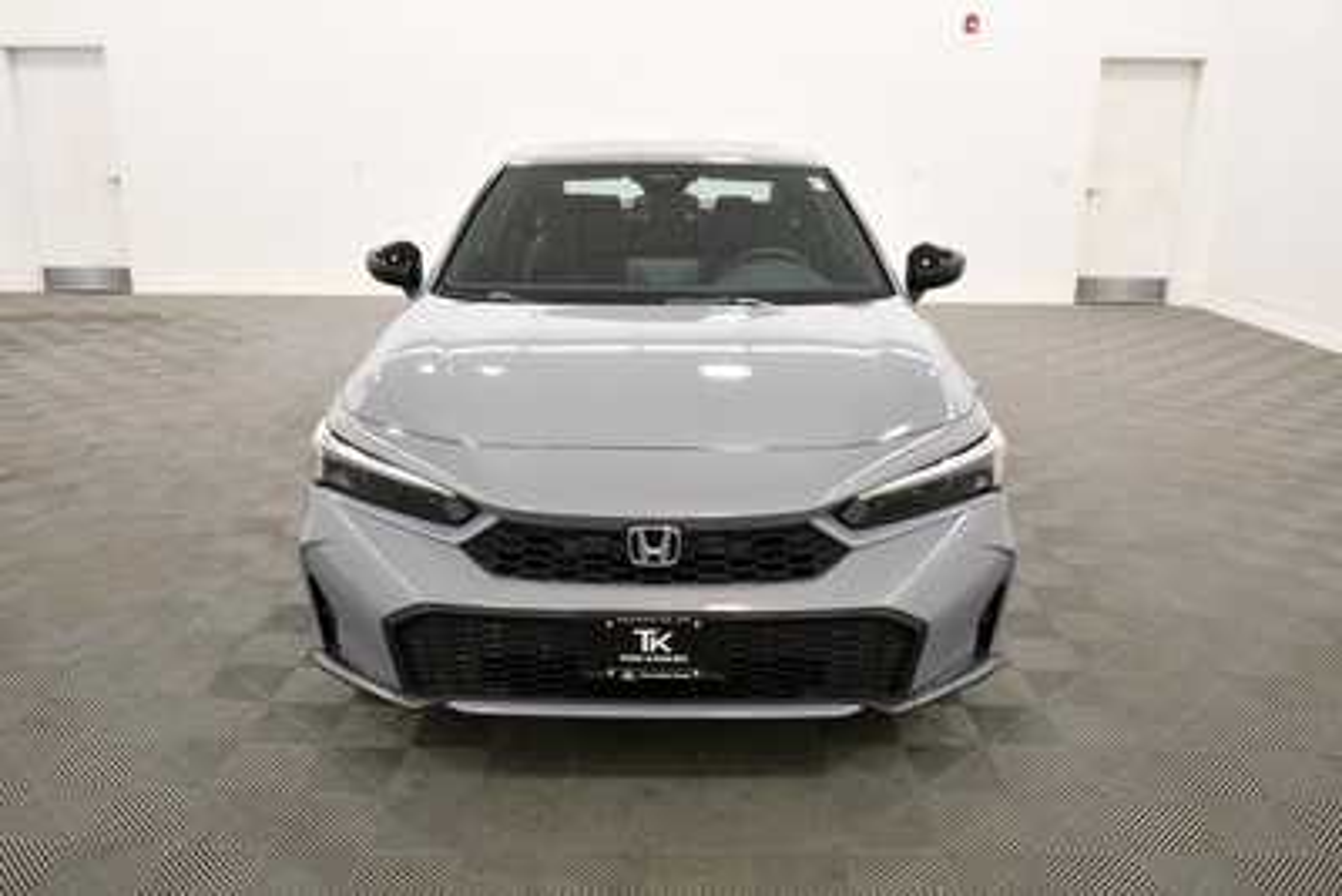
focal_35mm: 30
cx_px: 671
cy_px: 448
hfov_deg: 61.9
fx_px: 1119
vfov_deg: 43.6
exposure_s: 1/125
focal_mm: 20
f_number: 5.6
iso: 1000
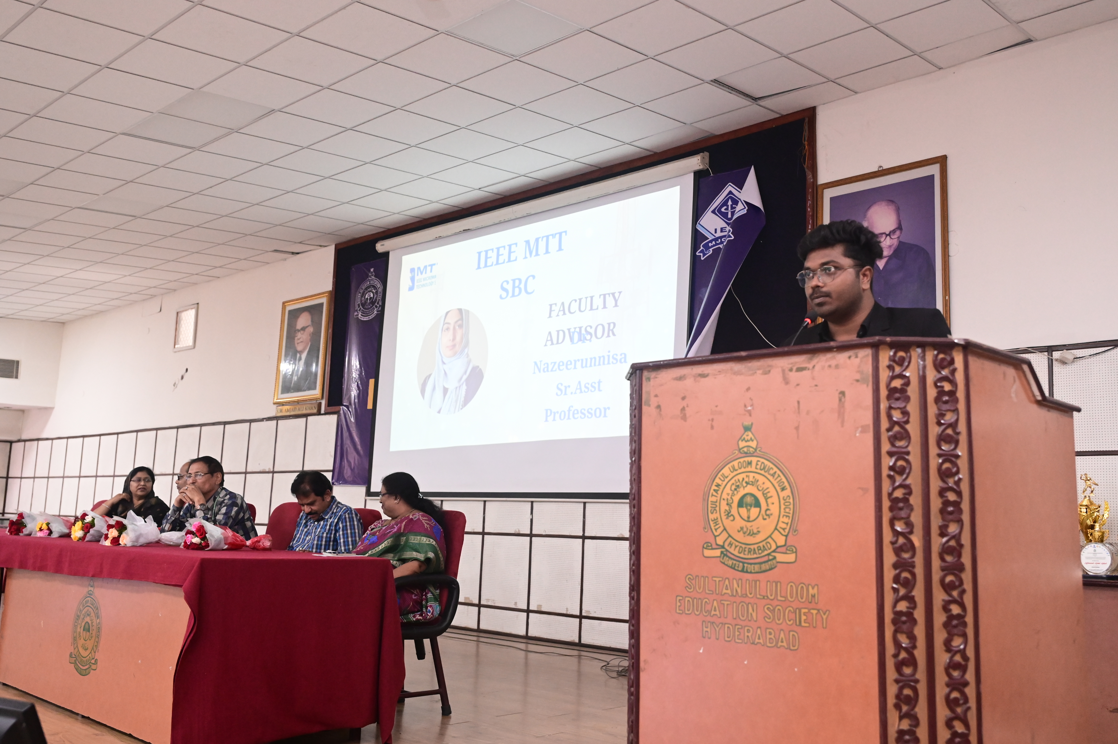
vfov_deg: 39.9
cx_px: 559
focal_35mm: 33
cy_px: 372
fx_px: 1024
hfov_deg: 57.3
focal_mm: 33
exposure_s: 1/125
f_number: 4
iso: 6400
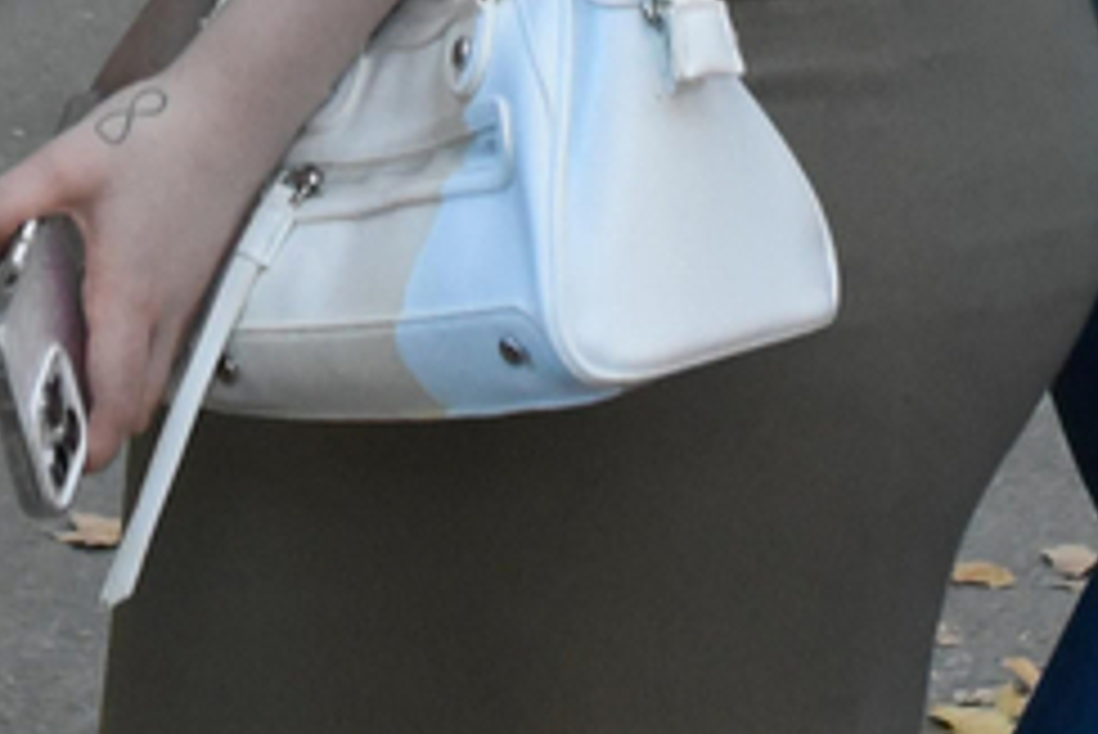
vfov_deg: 6.0
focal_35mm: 223
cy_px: -779
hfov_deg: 9.2
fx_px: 6805
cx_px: 554
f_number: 4
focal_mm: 34
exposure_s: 1/160
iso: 3200
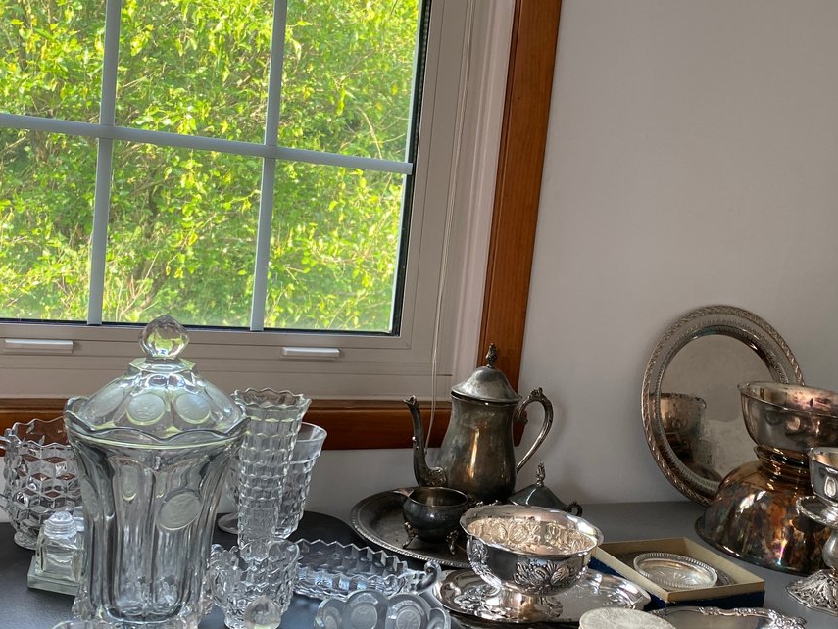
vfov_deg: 31.5
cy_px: 347
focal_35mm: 46
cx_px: 550
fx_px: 1114
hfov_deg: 40.8
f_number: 1.8
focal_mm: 4.25
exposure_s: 1/121
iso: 100
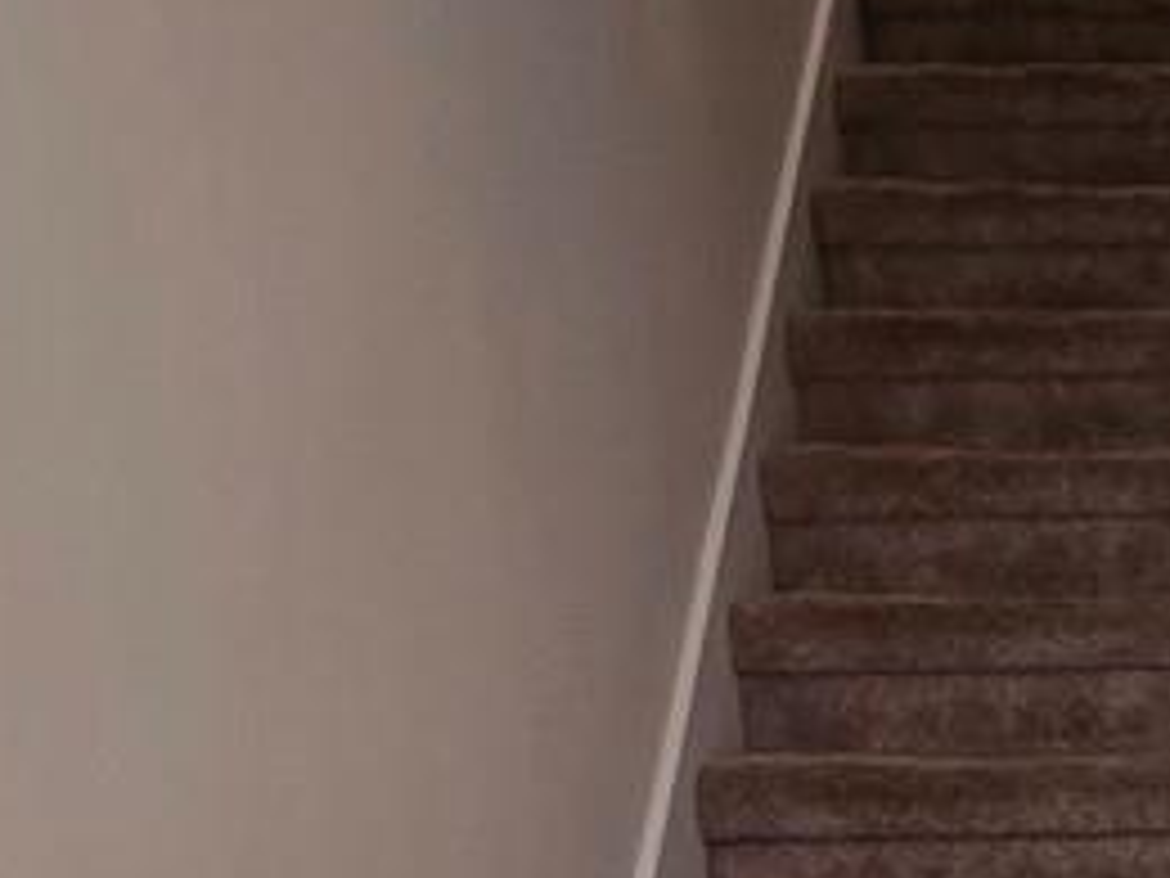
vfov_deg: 16.8
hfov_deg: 21.2
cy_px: 1288
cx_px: 1674
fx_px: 2704
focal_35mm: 80
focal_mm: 2.2
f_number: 1.9
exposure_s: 1/120
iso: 160
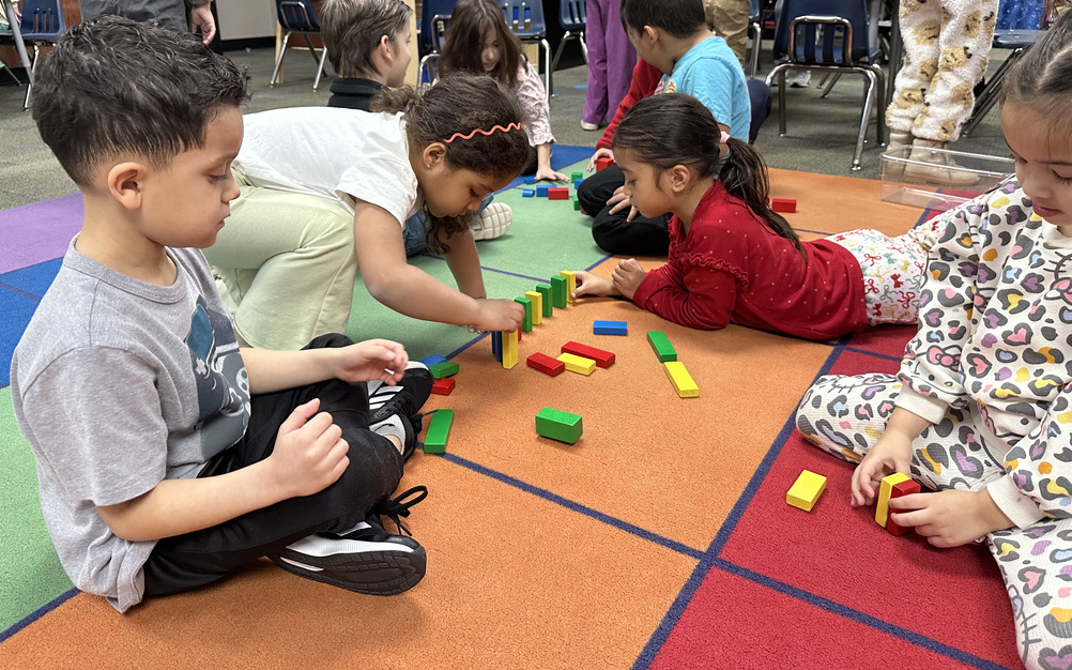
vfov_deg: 47.3
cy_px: 261
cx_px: 530
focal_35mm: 26
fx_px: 760
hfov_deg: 70.4
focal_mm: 6.86
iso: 250
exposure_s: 1/60
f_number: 1.78
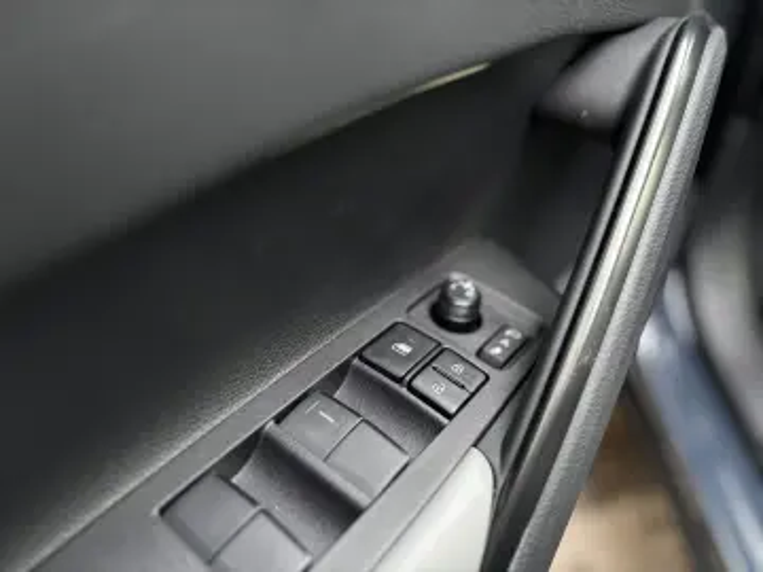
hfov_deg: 67.3
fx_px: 573
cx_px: 382
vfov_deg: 53.1
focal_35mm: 26
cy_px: 286
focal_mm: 5.96
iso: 640
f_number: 1.6
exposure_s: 1/31
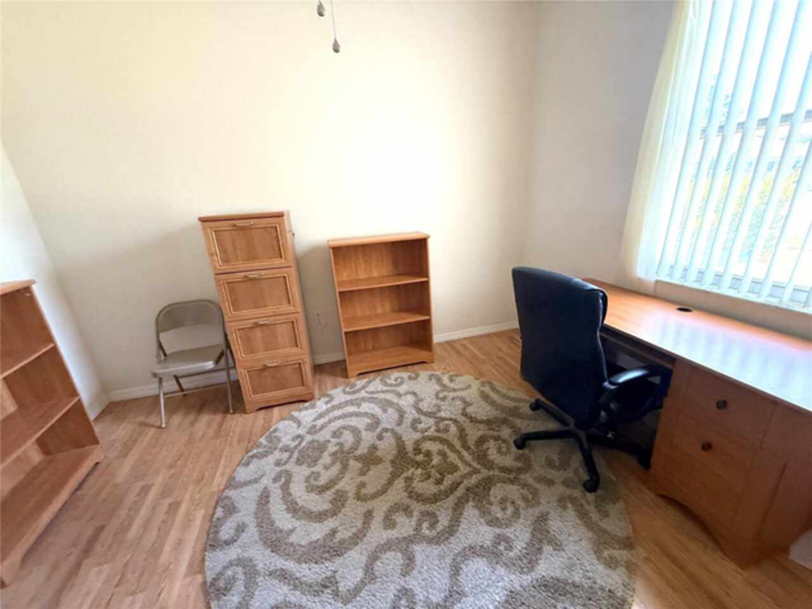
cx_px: 406
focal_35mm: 14
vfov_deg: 85.7
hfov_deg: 102.1
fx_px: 328
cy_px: 304
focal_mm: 2.22
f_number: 2.2
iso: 400
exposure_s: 1/68
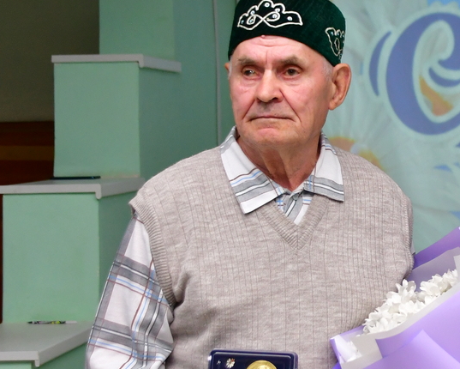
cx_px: 498
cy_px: 240
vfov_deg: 14.1
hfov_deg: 17.1
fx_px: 1484
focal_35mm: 109
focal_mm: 26
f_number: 4
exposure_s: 1/250
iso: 900
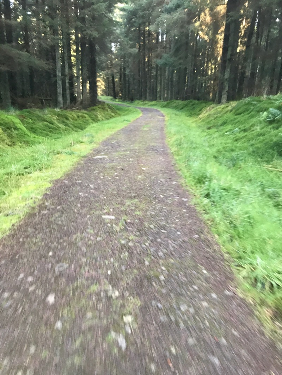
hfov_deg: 49.8
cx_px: 141
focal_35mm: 28
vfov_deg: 63.4
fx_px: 304
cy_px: 188
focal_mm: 3.99
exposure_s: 1/25
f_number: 1.8
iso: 32
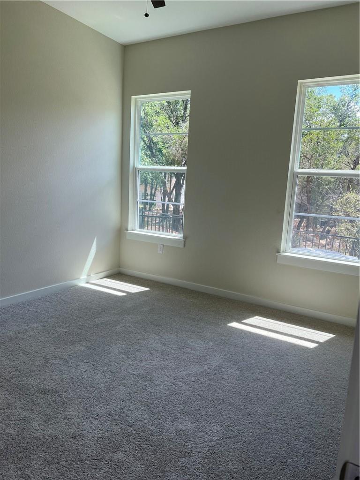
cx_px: 180
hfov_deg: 53.1
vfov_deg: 67.3
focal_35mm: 26
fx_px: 361
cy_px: 240
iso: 50
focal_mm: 5.7
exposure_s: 1/376
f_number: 1.5
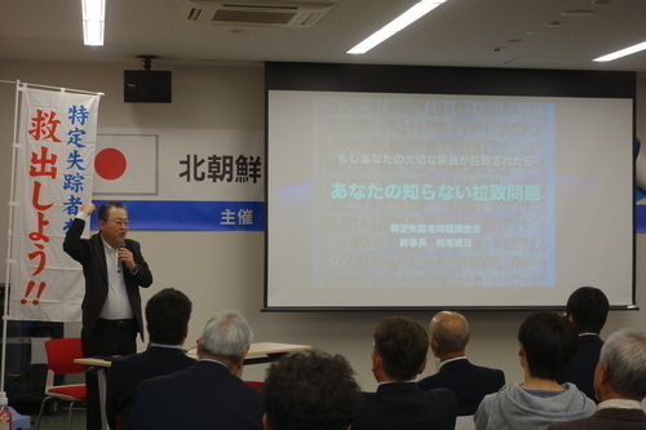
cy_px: 215
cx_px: 323
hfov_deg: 26.3
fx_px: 1381
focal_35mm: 77
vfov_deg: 17.7
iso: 200
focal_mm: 28.5
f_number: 4
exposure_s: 1/80
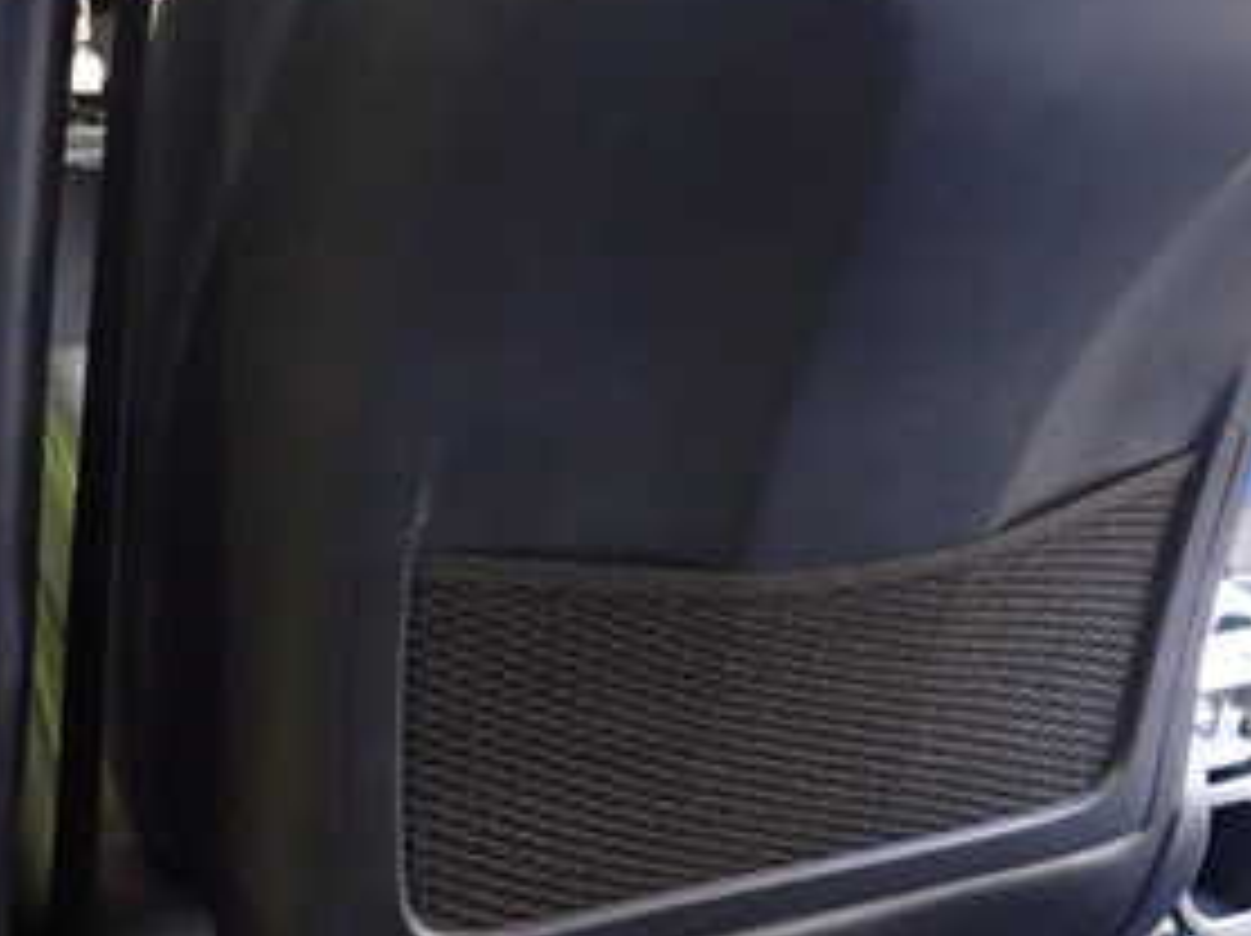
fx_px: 1950
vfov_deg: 27.0
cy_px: 405
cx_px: 702
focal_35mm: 54
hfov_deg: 35.5
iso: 800
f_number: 2
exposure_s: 1/30
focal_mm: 4.5
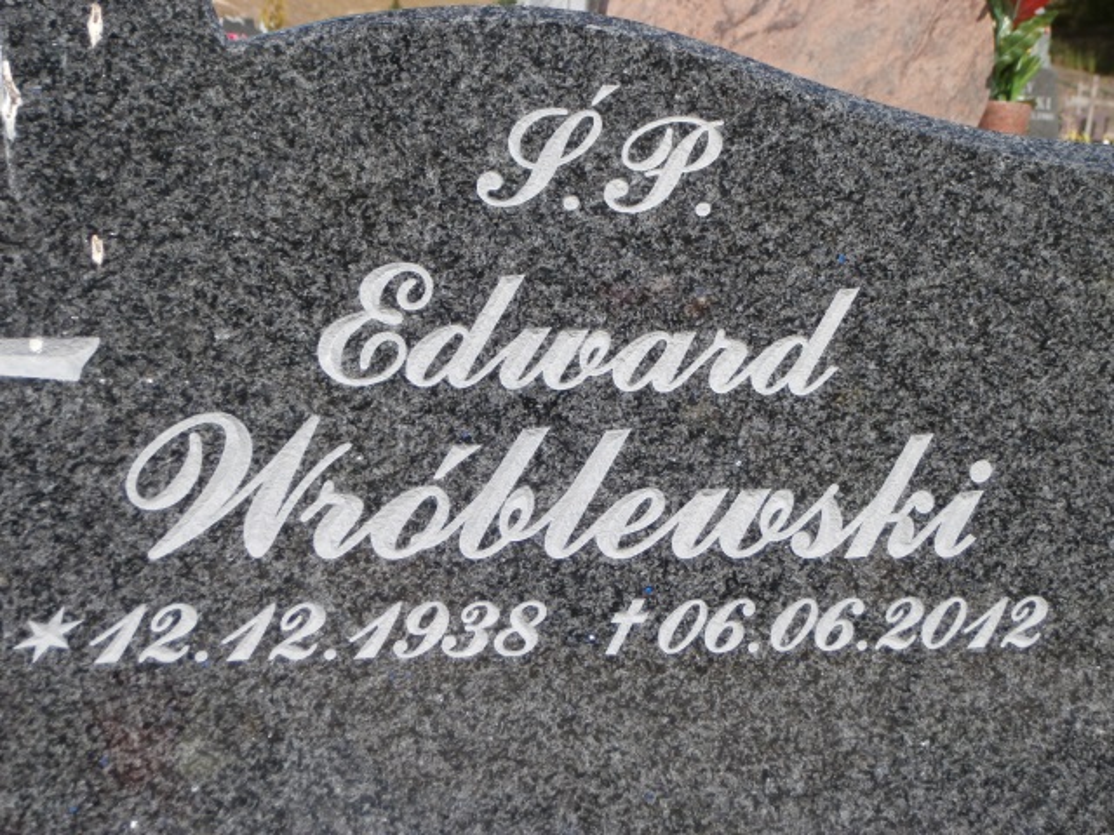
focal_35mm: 68
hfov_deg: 28.6
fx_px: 2188
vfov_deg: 21.6
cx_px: 557
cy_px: 418
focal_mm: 12.1
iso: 100
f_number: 4.7
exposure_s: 1/500
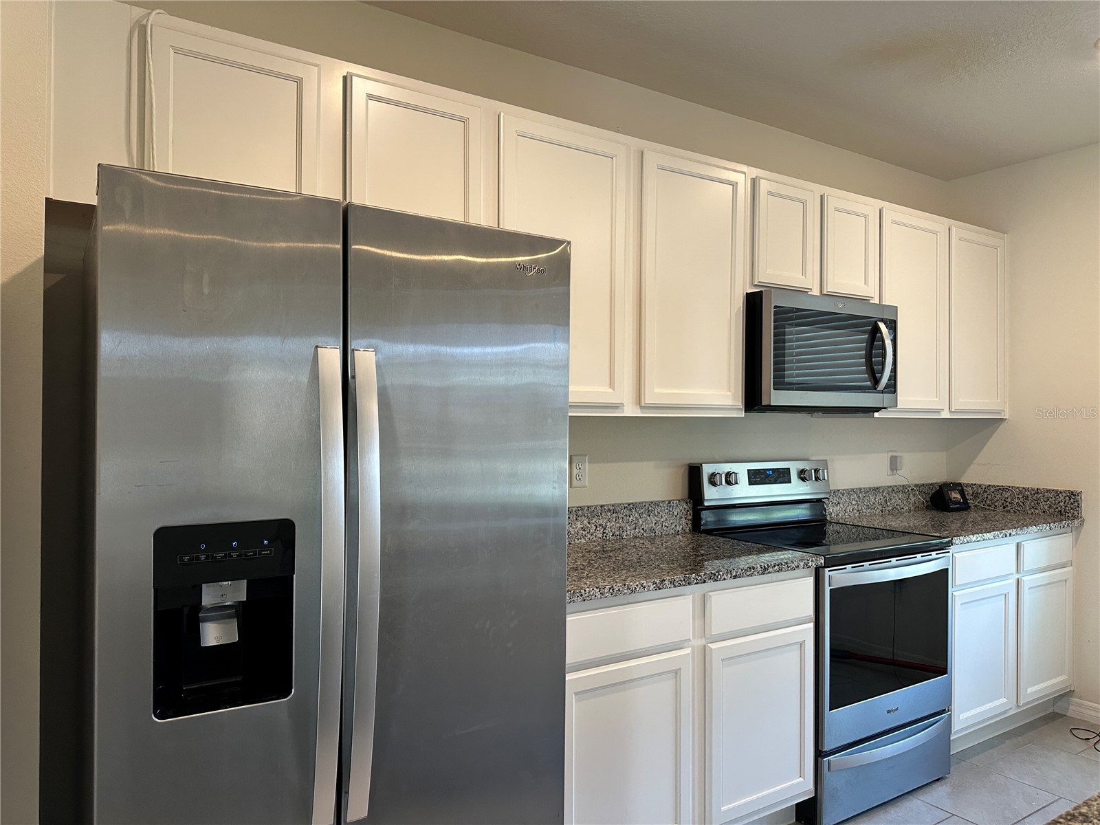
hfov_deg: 71.6
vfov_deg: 56.8
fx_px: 763
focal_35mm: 24
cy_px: 412
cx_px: 550
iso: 200
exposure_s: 1/120
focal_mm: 6.86
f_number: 1.78
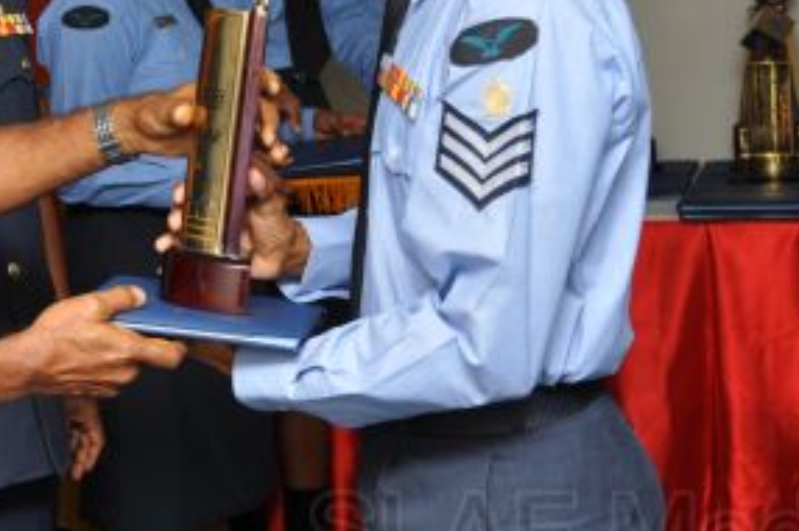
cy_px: 81
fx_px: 2372
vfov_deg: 12.7
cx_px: 109
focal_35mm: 107
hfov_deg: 18.8
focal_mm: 34
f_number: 6.7
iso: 200
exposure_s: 1/125
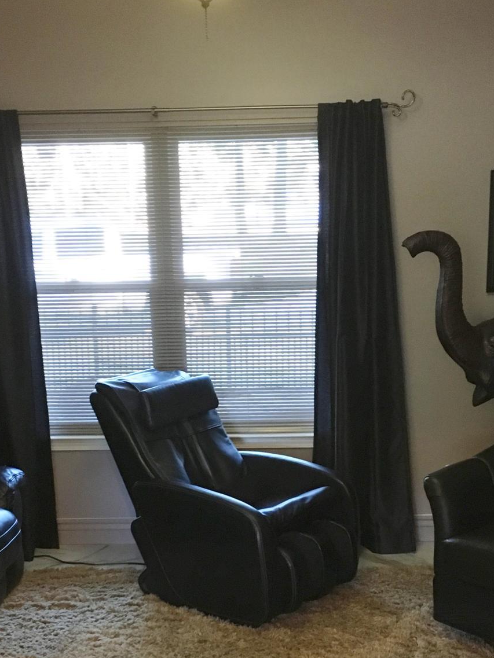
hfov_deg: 28.5
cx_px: 271
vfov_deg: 37.0
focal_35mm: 51
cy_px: 445
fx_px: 970
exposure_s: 1/17
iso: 200
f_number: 2.2
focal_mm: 4.15
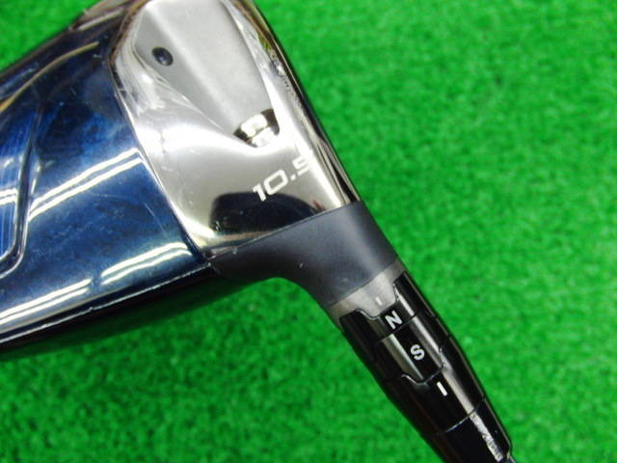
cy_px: 232
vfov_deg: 38.7
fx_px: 659
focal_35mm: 37
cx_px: 308
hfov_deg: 50.1
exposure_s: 1/20
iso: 400
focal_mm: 6.42
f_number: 3.6
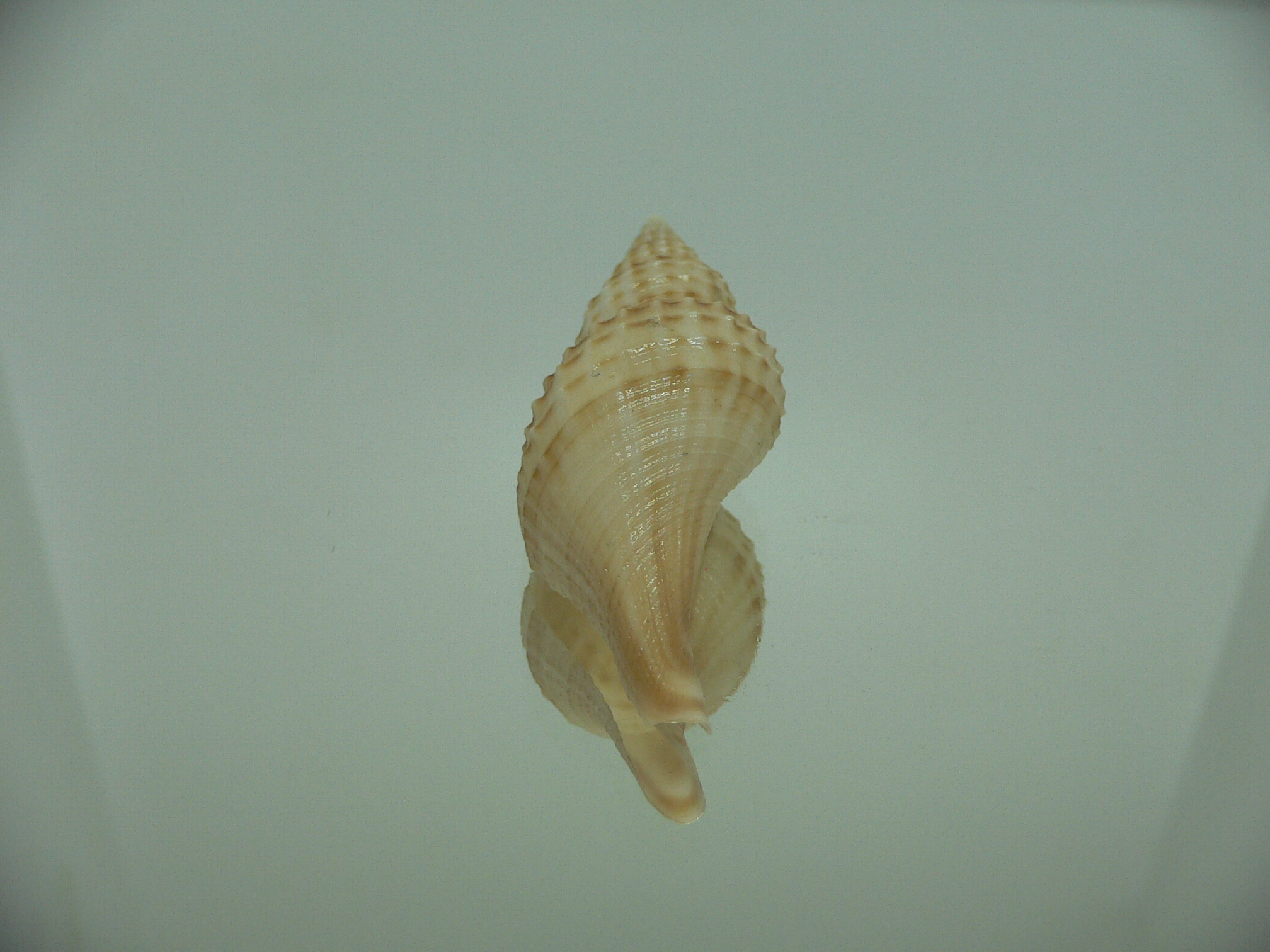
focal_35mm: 35
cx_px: 635
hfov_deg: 52.6
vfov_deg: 40.7
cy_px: 476
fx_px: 1284
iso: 80
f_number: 2.8
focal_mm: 4.6
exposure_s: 1/60
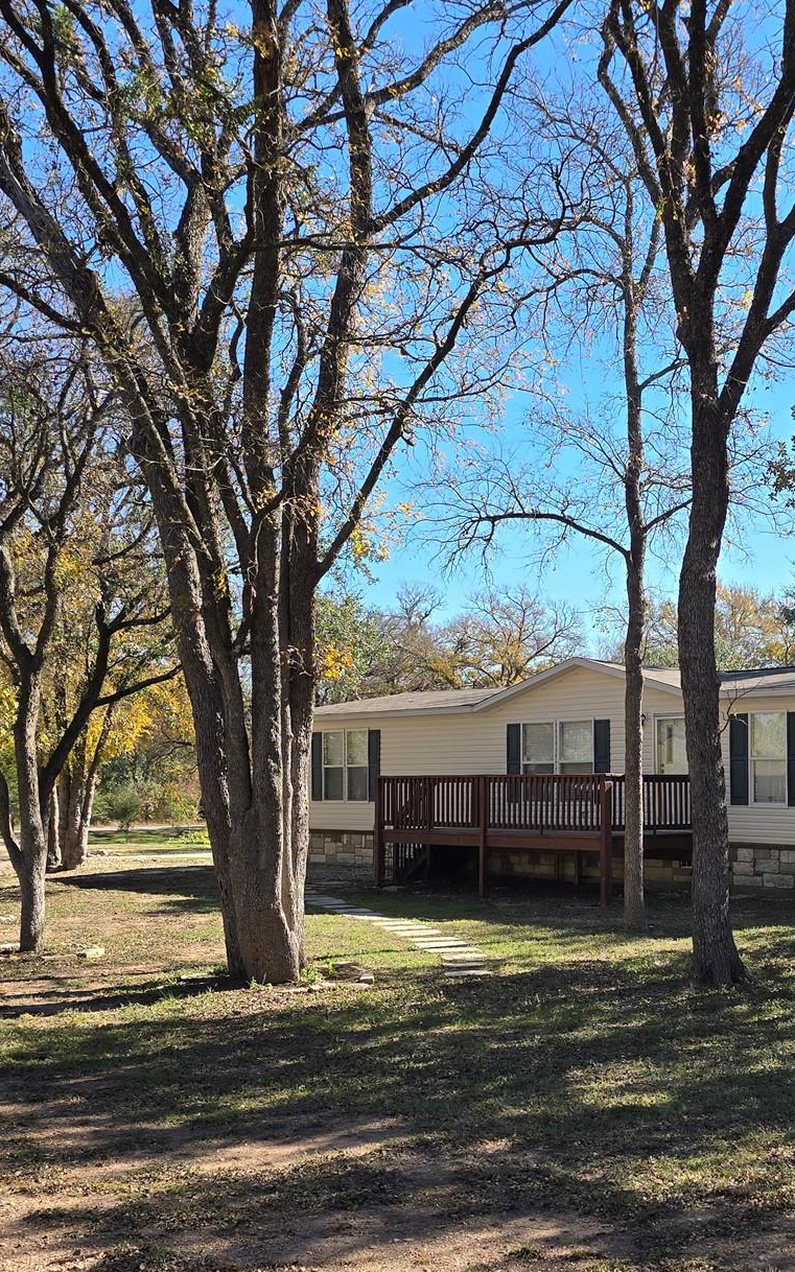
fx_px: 1422
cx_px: 707
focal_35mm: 41
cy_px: 752
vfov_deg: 48.0
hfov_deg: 30.0
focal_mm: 6.3
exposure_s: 1/370
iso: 12
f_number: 1.7
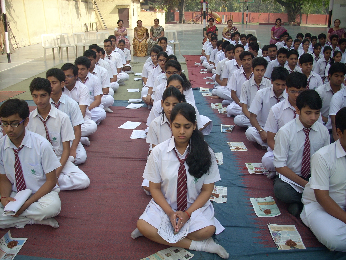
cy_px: 130
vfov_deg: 38.7
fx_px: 370
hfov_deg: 50.1
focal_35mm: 37
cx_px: 173
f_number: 2.8
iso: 64
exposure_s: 1/310
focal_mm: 6.2
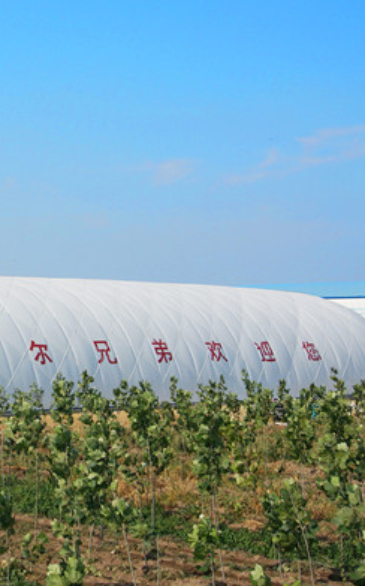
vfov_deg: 27.5
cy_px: 254
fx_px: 1195
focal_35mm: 75
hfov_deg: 16.4
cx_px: -115
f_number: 5.6
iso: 100
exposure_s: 1/1250
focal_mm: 24
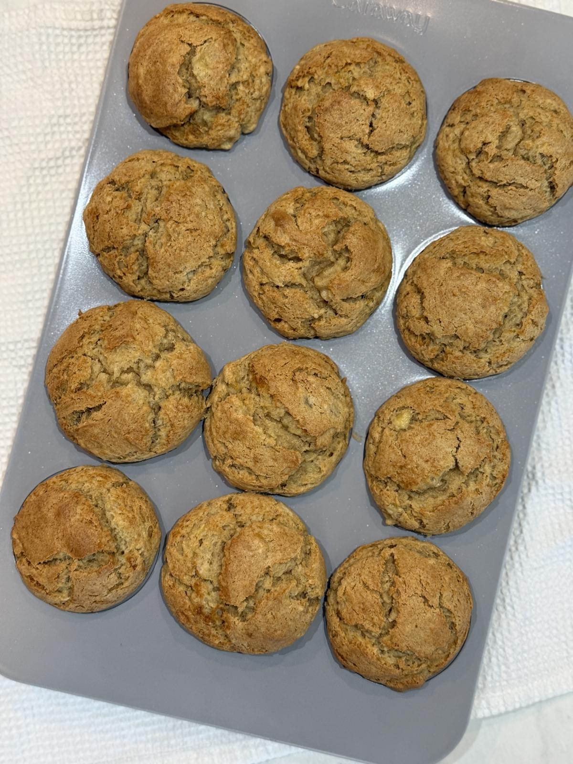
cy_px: 382
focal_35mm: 48
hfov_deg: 30.3
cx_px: 286
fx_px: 1059
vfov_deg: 39.7
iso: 100
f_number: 1.78
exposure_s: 1/60
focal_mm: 6.76
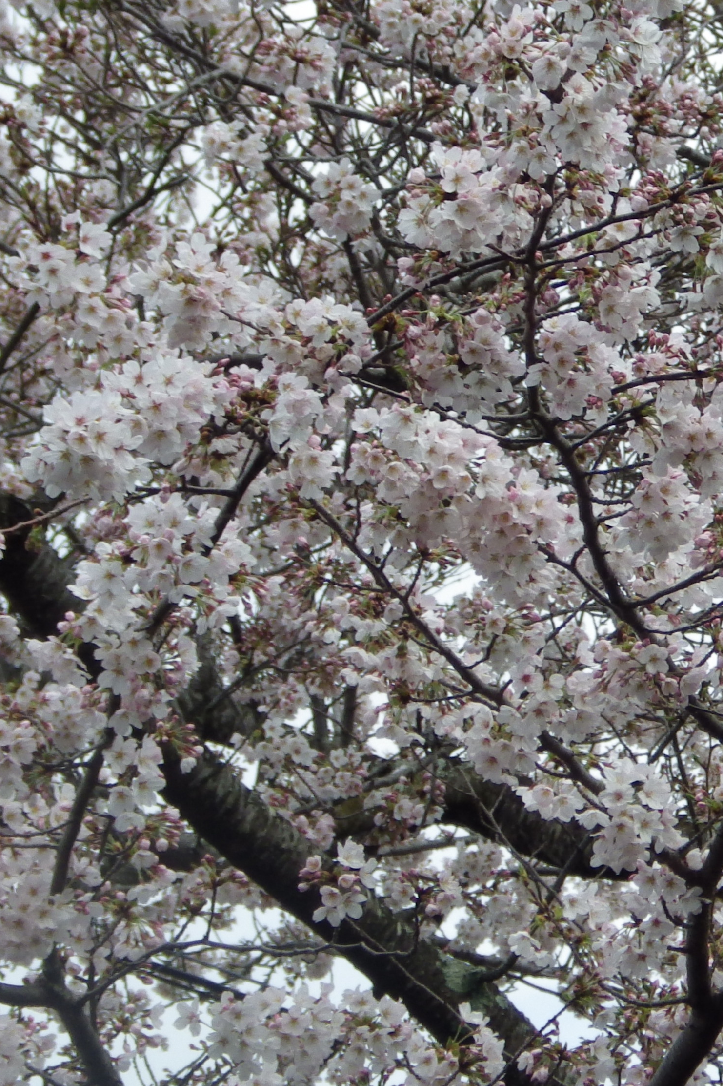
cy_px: 505
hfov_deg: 6.1
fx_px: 6689
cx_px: 1119
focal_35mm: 222
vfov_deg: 9.3
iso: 100
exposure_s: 1/250
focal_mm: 18.4
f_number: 4.6
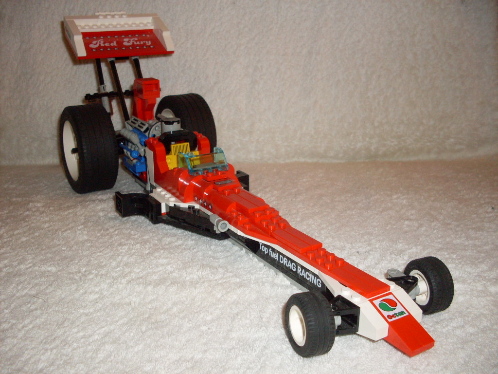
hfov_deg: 49.0
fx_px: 547
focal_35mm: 38
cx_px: 249
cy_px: 187
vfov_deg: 37.7
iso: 100
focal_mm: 6.3
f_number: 2.8
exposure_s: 1/45
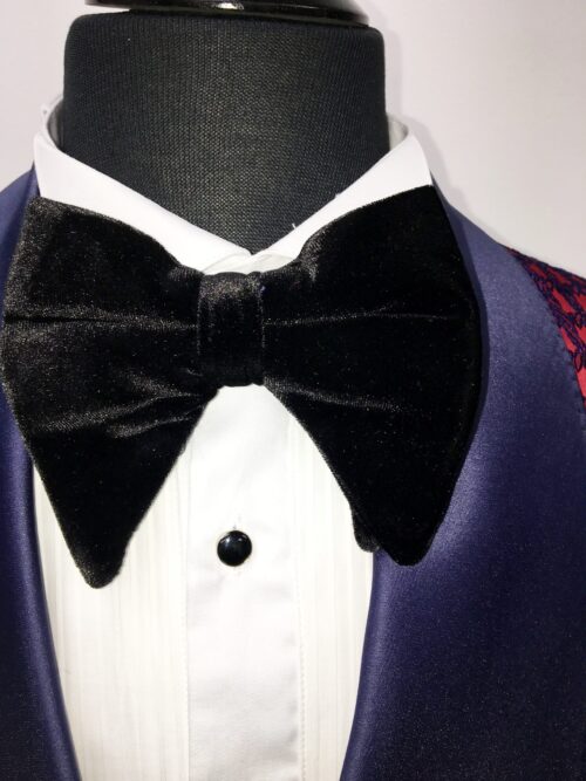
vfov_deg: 61.7
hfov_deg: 48.2
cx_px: 293
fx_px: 655
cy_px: 390
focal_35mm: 29
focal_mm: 4.15
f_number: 2.2
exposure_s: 1/108
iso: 25
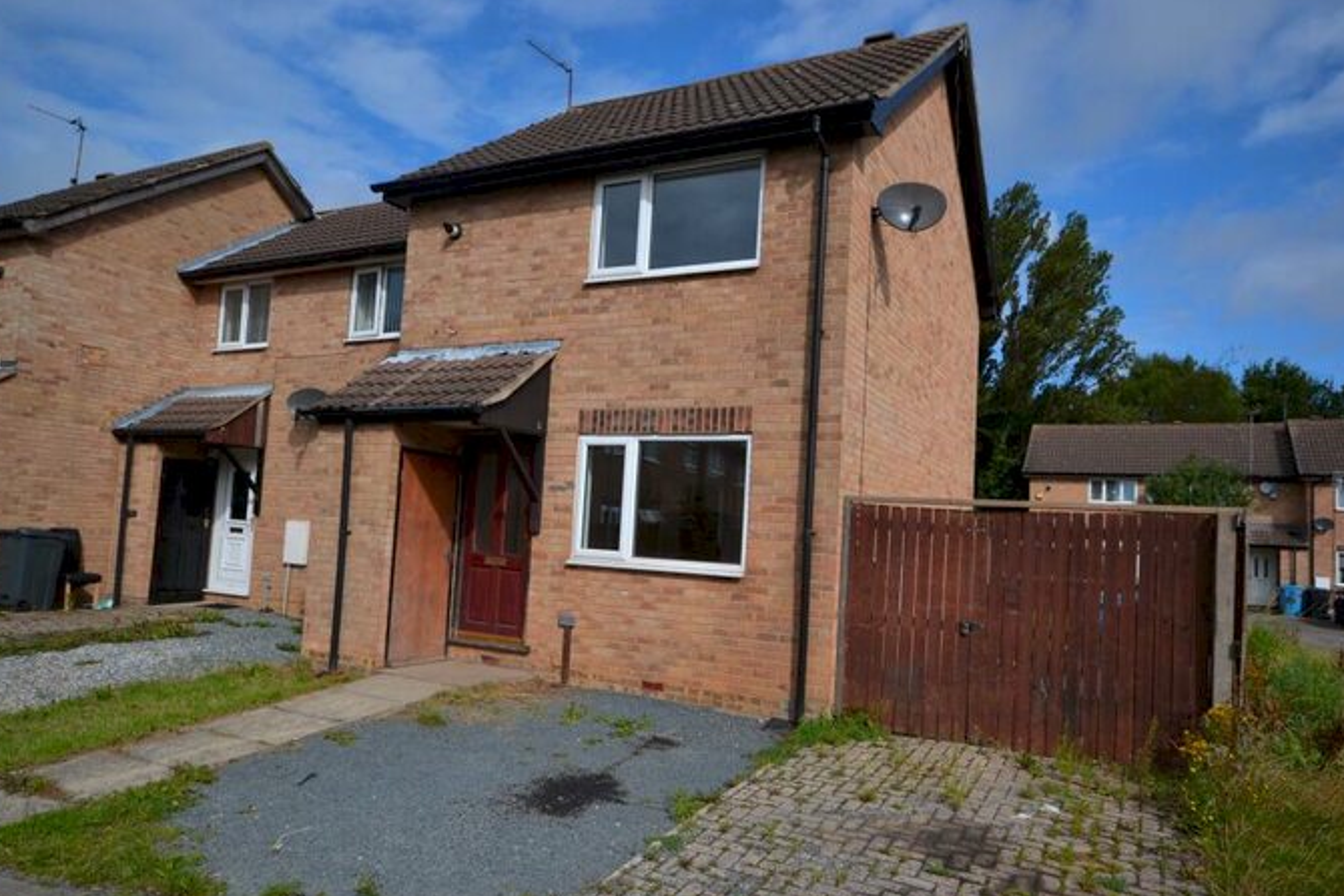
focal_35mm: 24
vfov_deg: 54.1
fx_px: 878
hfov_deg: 74.8
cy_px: 462
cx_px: 672
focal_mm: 15
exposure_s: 1/250
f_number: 8
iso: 100
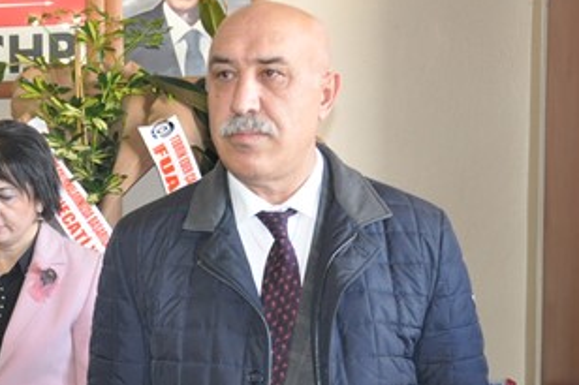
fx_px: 1222
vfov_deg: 17.9
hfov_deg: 25.6
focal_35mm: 76
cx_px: 26
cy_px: 233
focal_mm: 24
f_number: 4.5
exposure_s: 1/60
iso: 1250
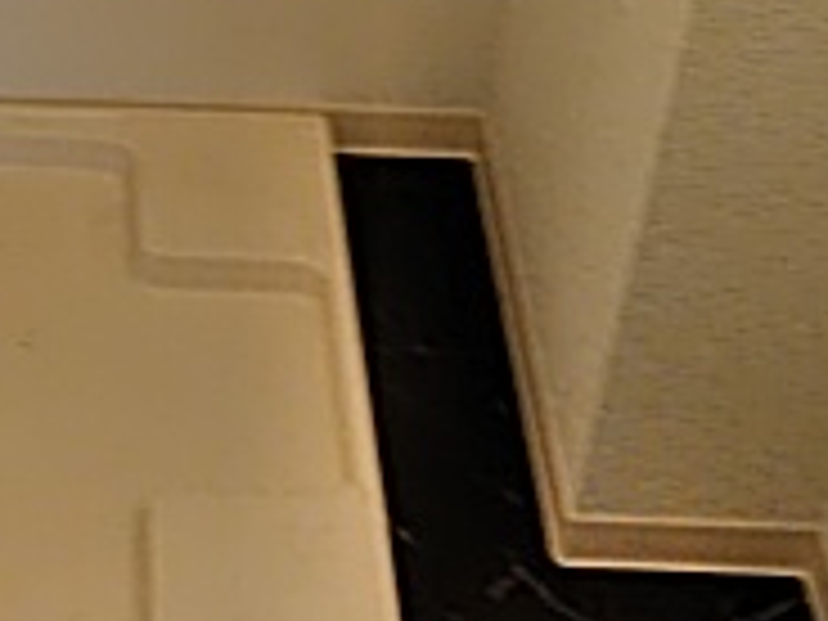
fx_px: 2248
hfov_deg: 20.2
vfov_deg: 14.9
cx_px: -4
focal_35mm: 94
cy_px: -212
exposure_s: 1/30
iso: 235
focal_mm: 3.46
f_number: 2.2
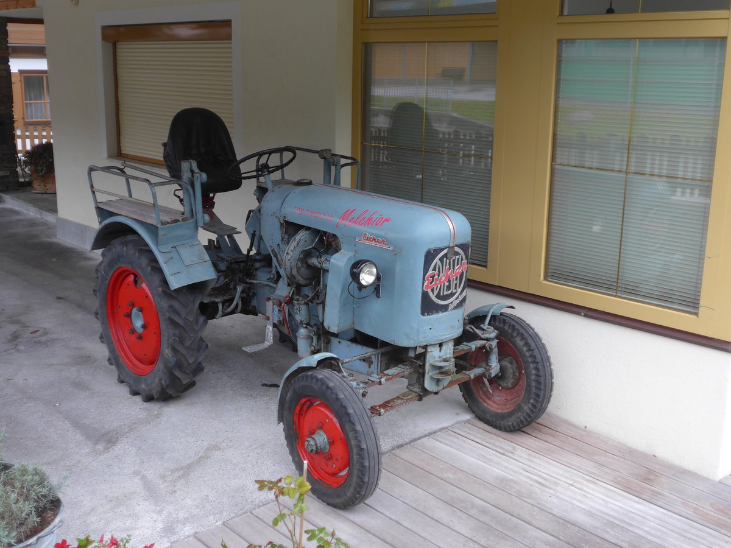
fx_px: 866
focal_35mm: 41
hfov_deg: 45.8
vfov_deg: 35.1
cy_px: 274
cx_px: 366
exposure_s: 1/60
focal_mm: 8.4
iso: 160
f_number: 2.6
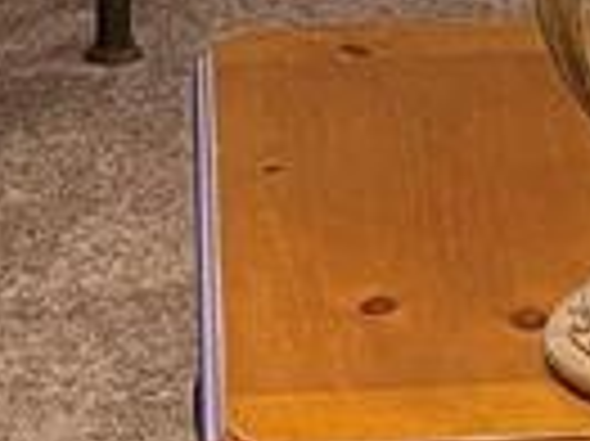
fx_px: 3457
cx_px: 545
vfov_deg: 6.5
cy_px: -963
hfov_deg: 9.7
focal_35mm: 203
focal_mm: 4.2
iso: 200
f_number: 1.6
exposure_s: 1/60
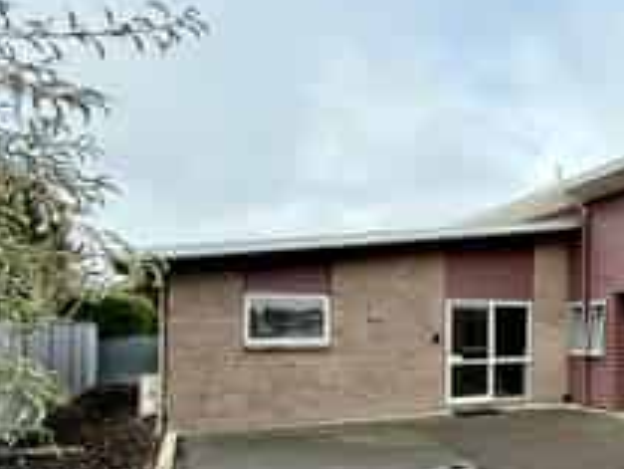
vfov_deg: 42.2
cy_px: 324
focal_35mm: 33
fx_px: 595
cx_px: 673
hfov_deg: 43.8
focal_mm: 2.22
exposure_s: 1/502
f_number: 2.2
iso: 64
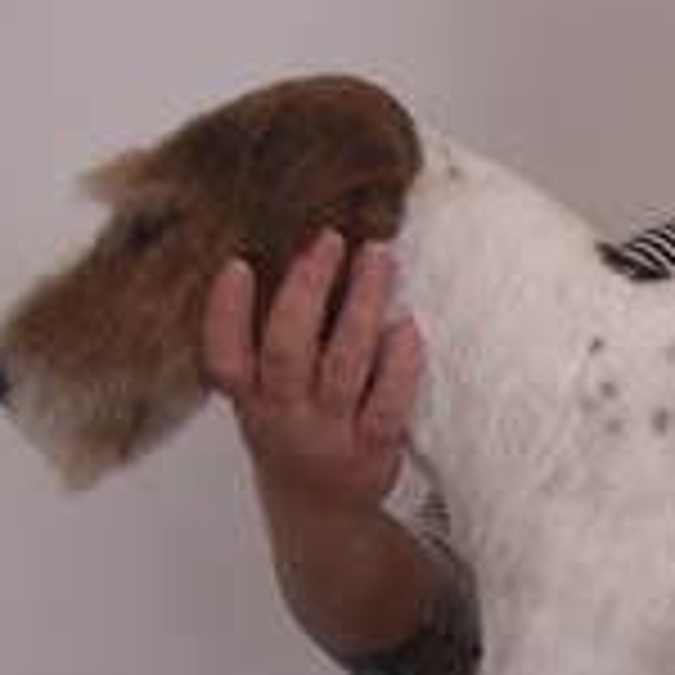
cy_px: 470
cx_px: 747
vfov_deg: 14.4
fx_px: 2669
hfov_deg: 14.1
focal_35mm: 121
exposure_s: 1/80
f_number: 2.8
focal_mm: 6.8
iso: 100
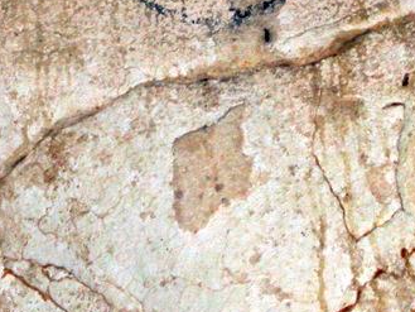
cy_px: -20
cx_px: 199
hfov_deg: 5.9
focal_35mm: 338
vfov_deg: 4.4
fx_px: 4054
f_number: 4.8
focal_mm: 28.9
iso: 200
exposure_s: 1/60.3
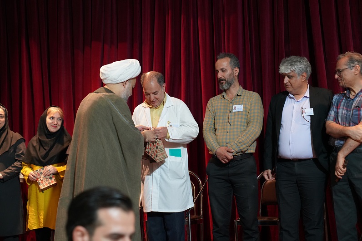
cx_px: 181
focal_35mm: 70
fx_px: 704
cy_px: 120
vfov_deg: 19.5
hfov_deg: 28.8
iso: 4000
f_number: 4
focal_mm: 70
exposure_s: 1/160
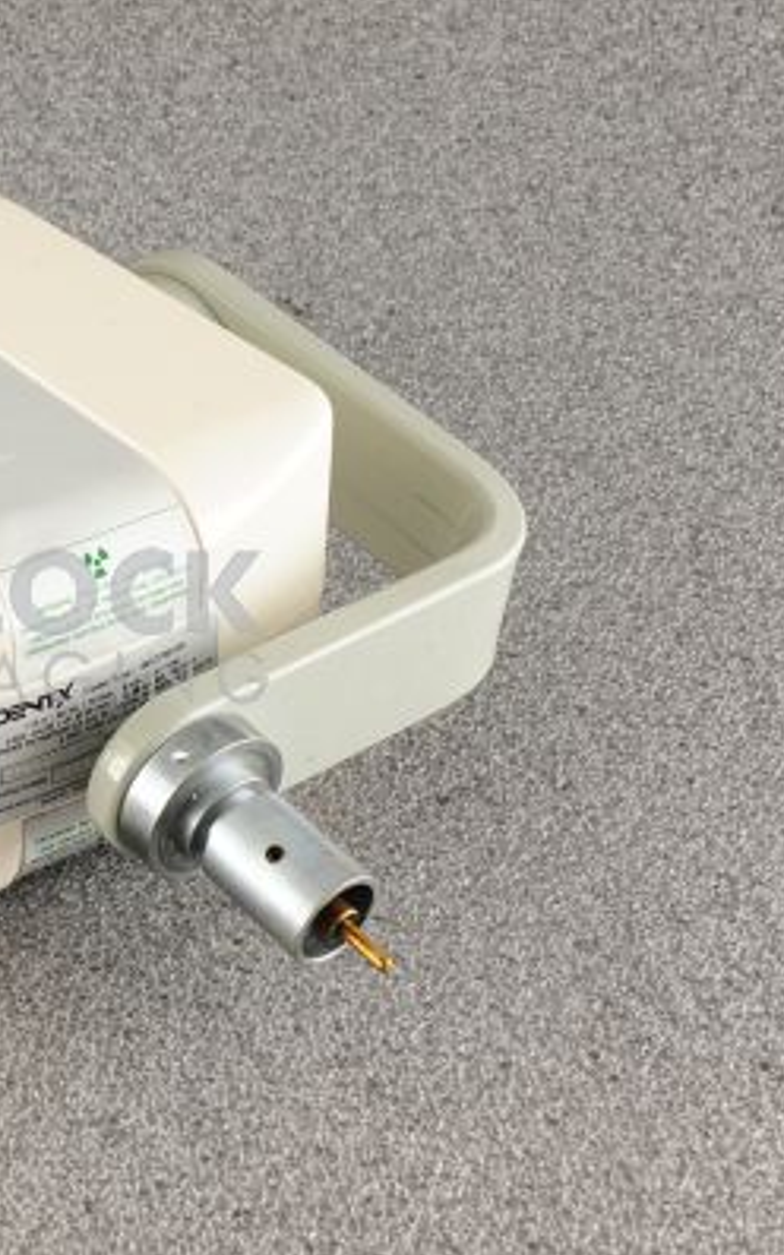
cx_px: -47
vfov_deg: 26.8
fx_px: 2633
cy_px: 628
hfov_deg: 16.5
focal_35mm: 77
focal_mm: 50
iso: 1600
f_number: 13
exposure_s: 1/160
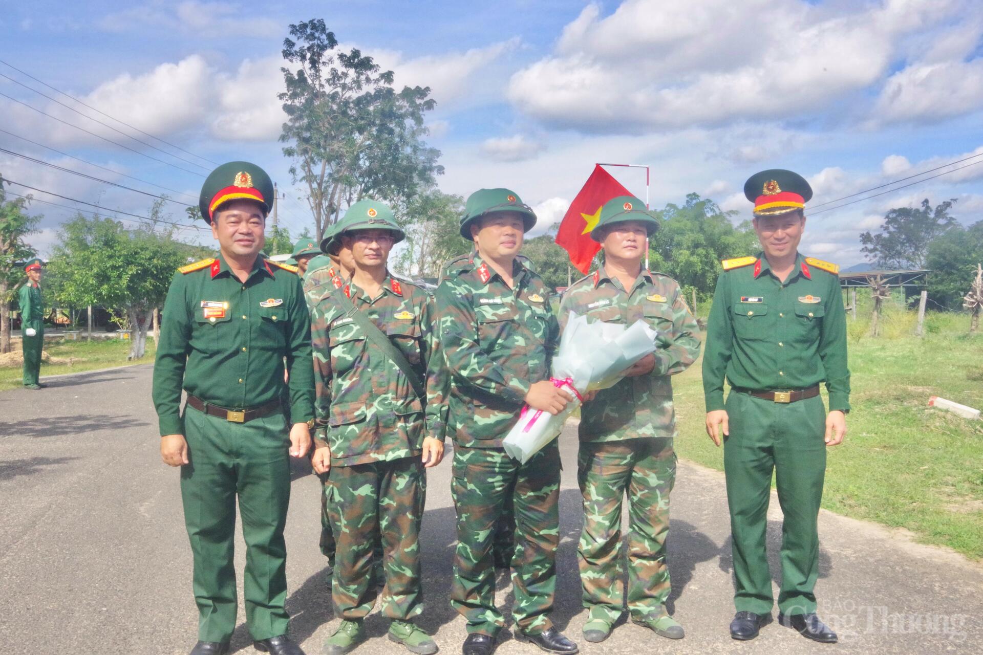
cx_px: 492
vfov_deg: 42.3
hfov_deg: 60.3
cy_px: 328
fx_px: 846
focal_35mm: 31
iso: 3200
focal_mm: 21
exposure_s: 1/320
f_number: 29
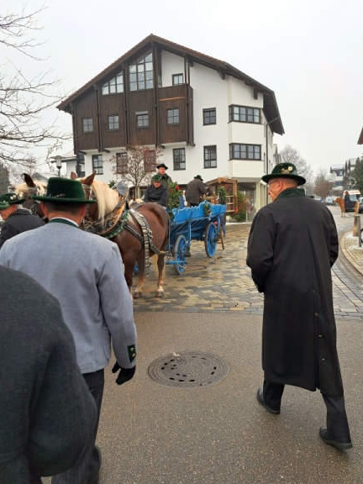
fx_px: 350
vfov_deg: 69.4
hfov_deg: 54.9
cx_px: 180
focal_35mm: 25
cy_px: 234
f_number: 1.8
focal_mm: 5.23
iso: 50
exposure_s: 1/160
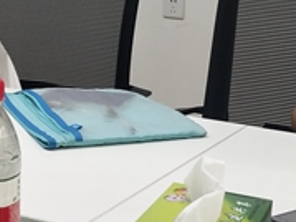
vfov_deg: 15.8
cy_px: 63
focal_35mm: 93
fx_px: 795
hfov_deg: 21.1
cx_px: 180
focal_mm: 3.88
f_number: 2
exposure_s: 1/50
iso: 100
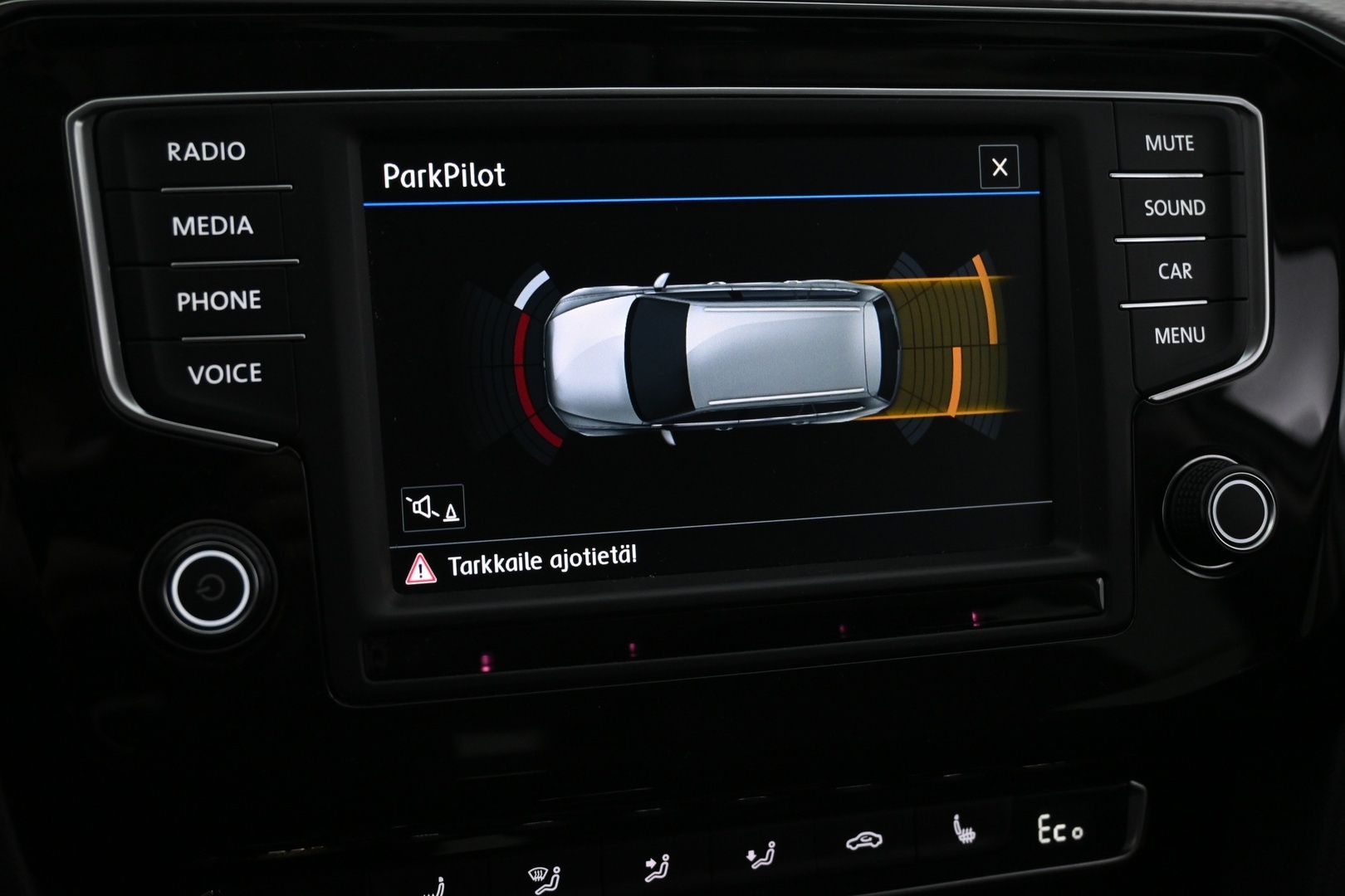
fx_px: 1765
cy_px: 448
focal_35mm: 47
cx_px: 672
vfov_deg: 28.5
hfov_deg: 41.7
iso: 1800
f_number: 5
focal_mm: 31.5
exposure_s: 1/50
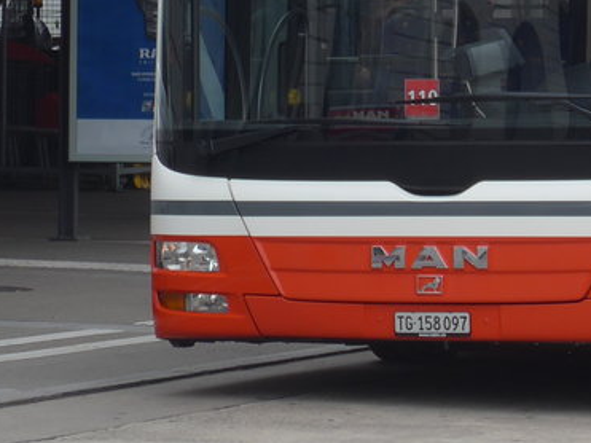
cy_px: -153
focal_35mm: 291
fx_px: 4967
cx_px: 615
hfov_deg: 6.8
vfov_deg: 5.1
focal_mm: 18
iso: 100
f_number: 4.6
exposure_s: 1/80
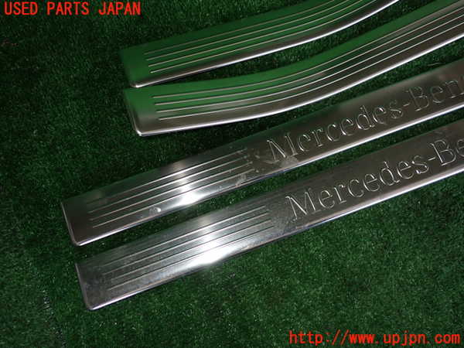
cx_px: 232
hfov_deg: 60.0
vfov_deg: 46.8
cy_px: 174
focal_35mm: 30
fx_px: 402
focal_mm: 5.4
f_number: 6.3
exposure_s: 1/30
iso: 125
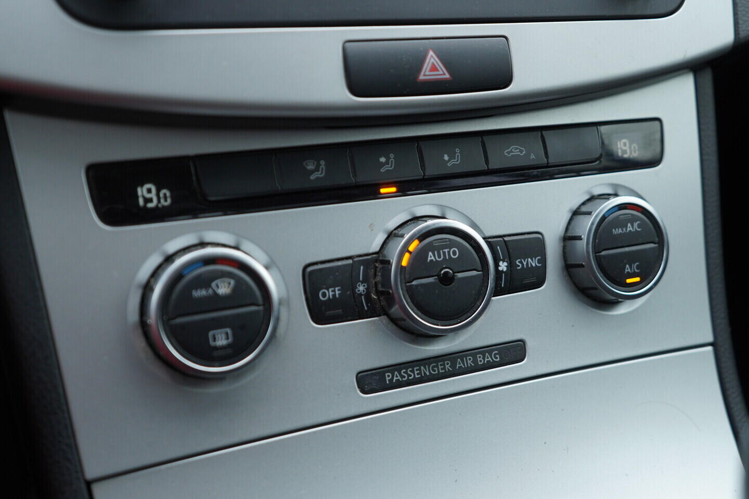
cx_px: 374
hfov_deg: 53.1
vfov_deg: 36.9
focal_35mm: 36
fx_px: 749
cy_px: 250
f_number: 2.8
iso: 160
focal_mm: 24
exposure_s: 1/40
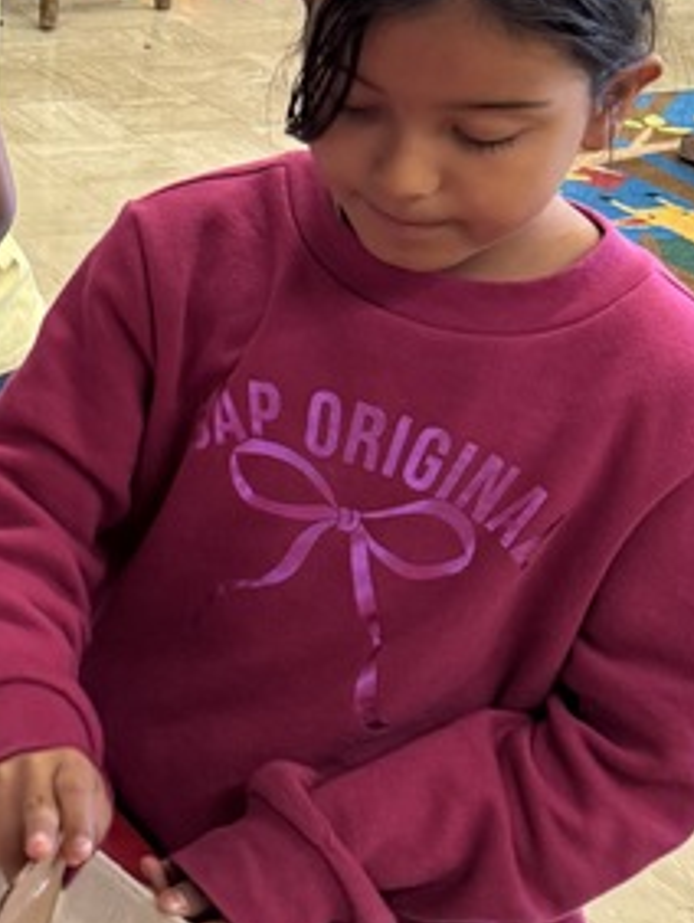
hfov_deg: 14.8
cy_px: -101
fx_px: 2322
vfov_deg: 21.3
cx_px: -553
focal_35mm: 87
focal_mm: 6.76
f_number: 1.78
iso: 200
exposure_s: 1/60
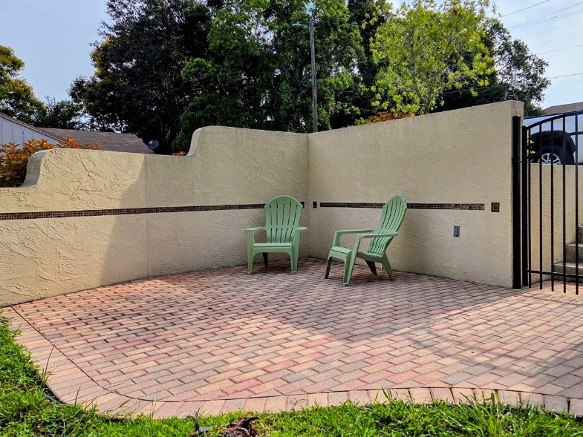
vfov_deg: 46.7
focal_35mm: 30
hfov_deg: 59.2
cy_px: 197
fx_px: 505
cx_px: 364
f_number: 1.8
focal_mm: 5.4
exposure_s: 1/7891
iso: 80
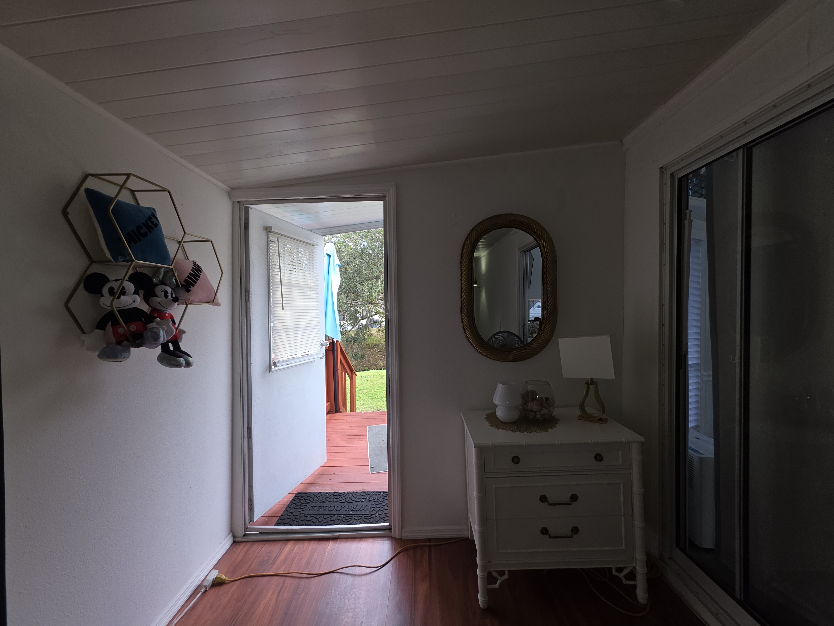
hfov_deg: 106.2
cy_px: 313
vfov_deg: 89.9
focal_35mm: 13
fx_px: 313
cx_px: 417
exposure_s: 1/120
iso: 25
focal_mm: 2.2
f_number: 1.9
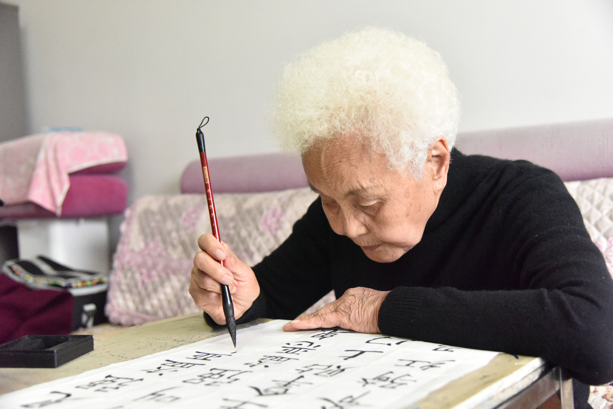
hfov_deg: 50.7
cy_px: 204
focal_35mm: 38
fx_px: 647
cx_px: 306
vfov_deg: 35.1
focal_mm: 38
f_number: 4
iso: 11400
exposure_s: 1/1000
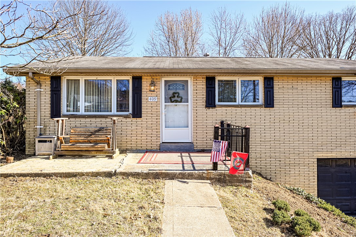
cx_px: 178
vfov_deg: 55.0
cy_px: 118
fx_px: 227
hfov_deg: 76.1
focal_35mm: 23
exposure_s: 1/100
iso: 100
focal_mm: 23
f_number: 8
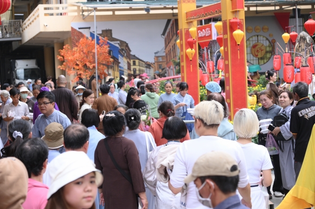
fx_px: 735
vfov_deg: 16.2
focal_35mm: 84
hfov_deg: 24.2
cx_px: 146
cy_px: 108
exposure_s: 1/640
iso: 640
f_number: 4.5
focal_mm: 75
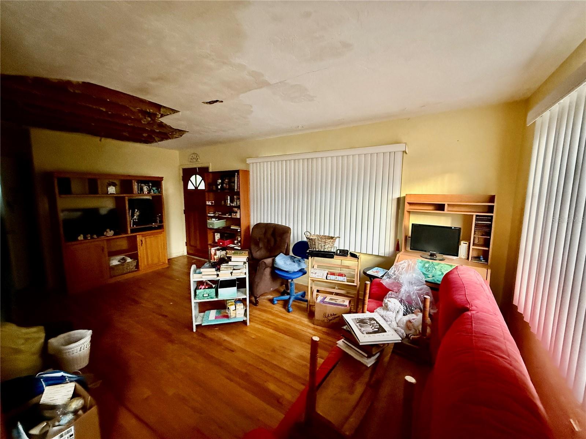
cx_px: 293
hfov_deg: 102.1
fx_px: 237
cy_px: 220
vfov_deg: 85.7
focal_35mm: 14
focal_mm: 2.22
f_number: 2.2
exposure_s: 1/60
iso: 800
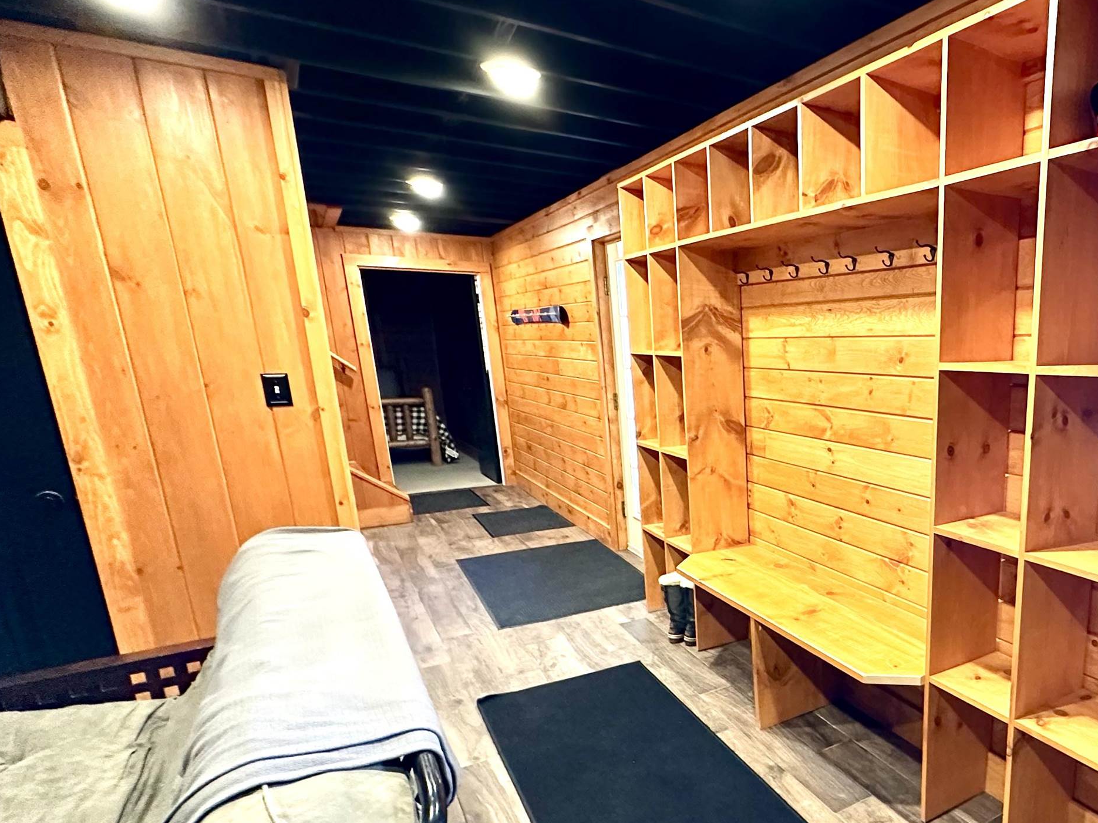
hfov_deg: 66.6
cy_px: 520
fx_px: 729
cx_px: 890
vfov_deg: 58.1
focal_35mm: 23
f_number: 2.2
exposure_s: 1/60
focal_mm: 2.22
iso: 500
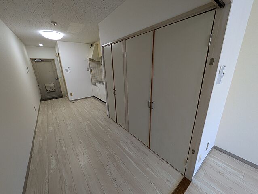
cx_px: 129
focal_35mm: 14
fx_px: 104
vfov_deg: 85.8
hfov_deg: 102.0
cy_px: 97
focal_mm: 1.83
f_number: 2.2
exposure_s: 1/50
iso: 53
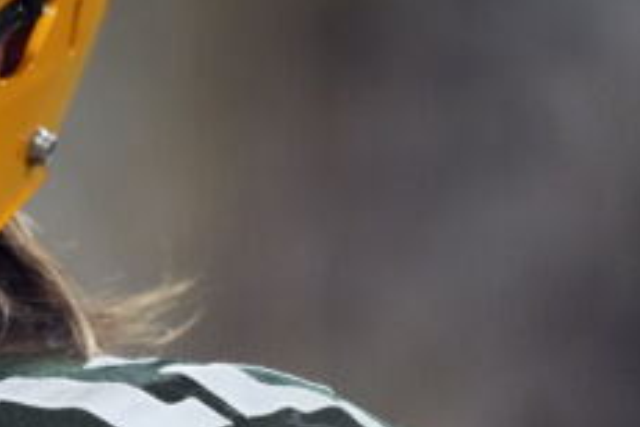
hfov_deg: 1.5
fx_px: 24638
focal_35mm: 1386
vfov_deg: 1.0
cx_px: -227
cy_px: 62
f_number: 3.2
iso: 3200
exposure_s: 1/2000
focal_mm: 400
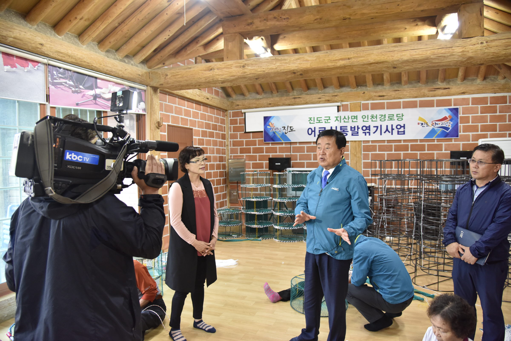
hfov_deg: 73.7
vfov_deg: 53.2
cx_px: 256
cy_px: 170
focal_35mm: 24
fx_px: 341
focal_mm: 24
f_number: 4
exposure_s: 1/125
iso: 2200
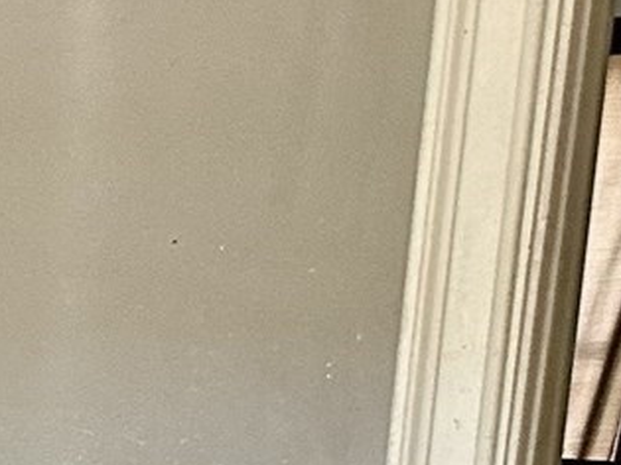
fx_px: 2798
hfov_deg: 10.0
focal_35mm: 156
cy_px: 670
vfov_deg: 9.3
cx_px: -1143
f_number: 1.78
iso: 200
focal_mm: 6.86
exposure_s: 1/121
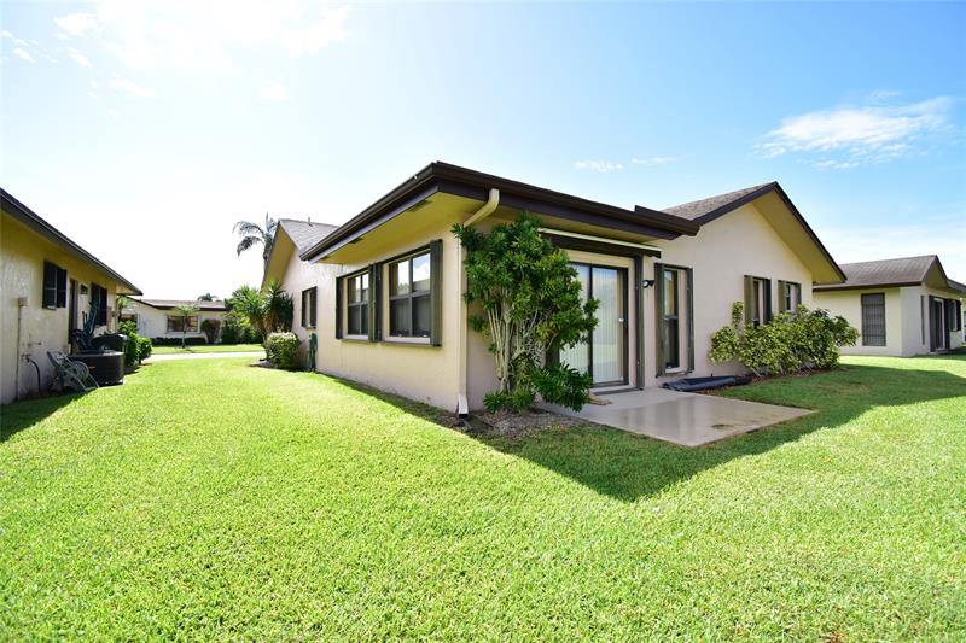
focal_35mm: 15
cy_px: 322
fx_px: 402
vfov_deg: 77.3
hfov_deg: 100.4
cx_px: 483
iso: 640
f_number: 5.6
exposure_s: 1/1250
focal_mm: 10
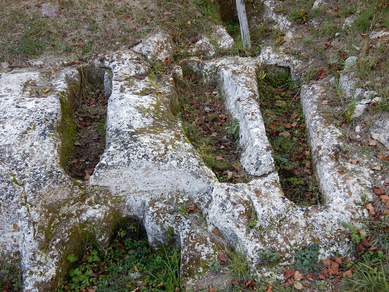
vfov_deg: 46.8
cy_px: 146
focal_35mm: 30
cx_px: 194
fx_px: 337
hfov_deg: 60.0
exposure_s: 1/80
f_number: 4
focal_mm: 5.4
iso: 125
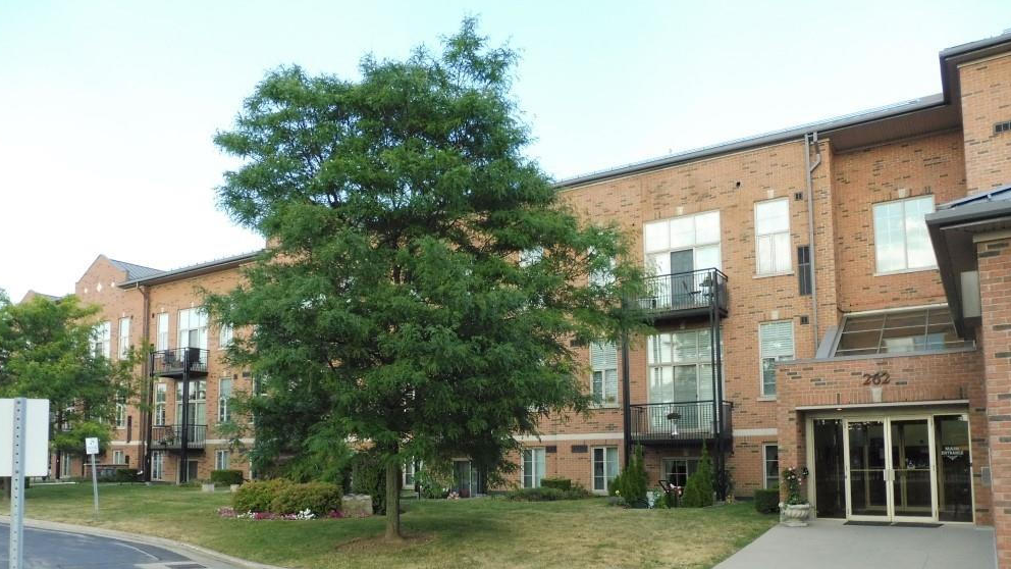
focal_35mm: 27
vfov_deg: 42.2
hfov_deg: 69.9
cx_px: 508
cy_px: 391
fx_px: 724
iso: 200
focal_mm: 4.3
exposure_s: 1/400
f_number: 3.3
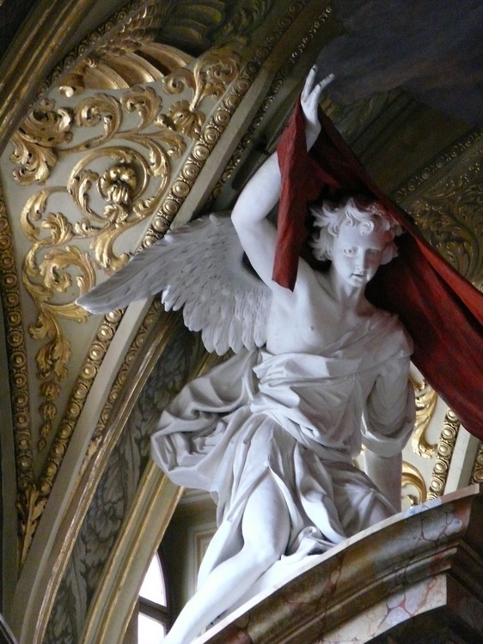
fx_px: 7818
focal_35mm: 420
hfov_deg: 3.5
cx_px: 242
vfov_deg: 4.7
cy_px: 322
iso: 800
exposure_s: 1/20
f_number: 3.7
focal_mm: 88.8
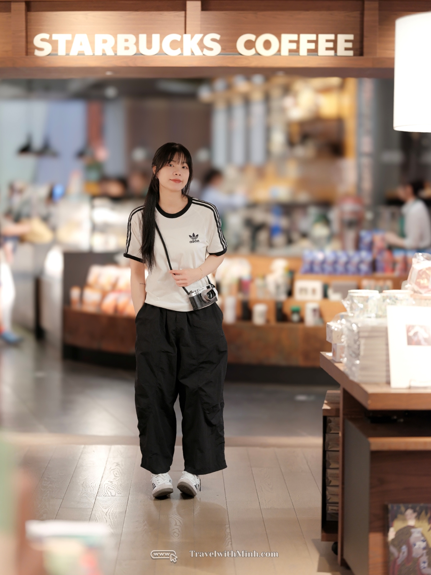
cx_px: 216
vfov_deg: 22.5
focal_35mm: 87
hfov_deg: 17.0
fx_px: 1444
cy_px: 288
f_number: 2
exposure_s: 1/100
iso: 1250
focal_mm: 110
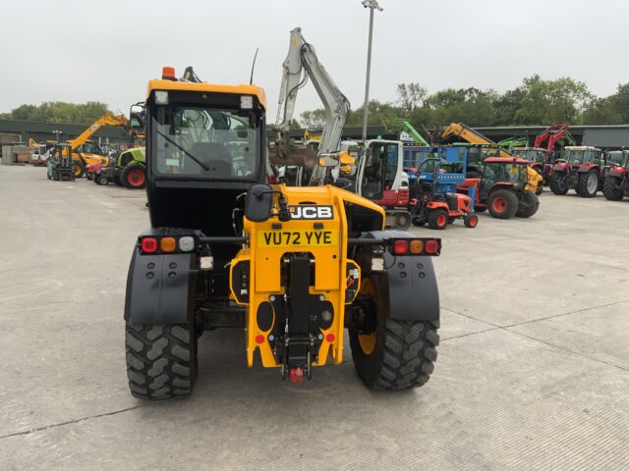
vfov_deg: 48.2
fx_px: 527
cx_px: 314
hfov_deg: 61.7
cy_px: 236
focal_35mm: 29
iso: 16
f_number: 1.8
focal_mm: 3
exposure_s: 1/169
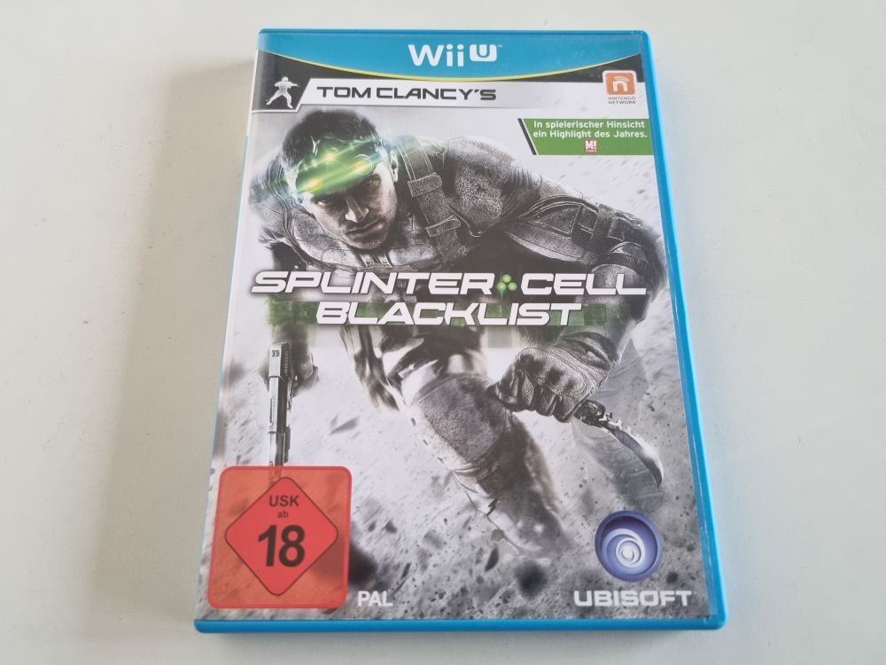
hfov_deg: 67.3
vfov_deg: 53.1
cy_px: 332
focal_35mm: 26
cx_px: 443
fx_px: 665
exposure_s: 1/50
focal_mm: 5.4
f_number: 1.8
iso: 500
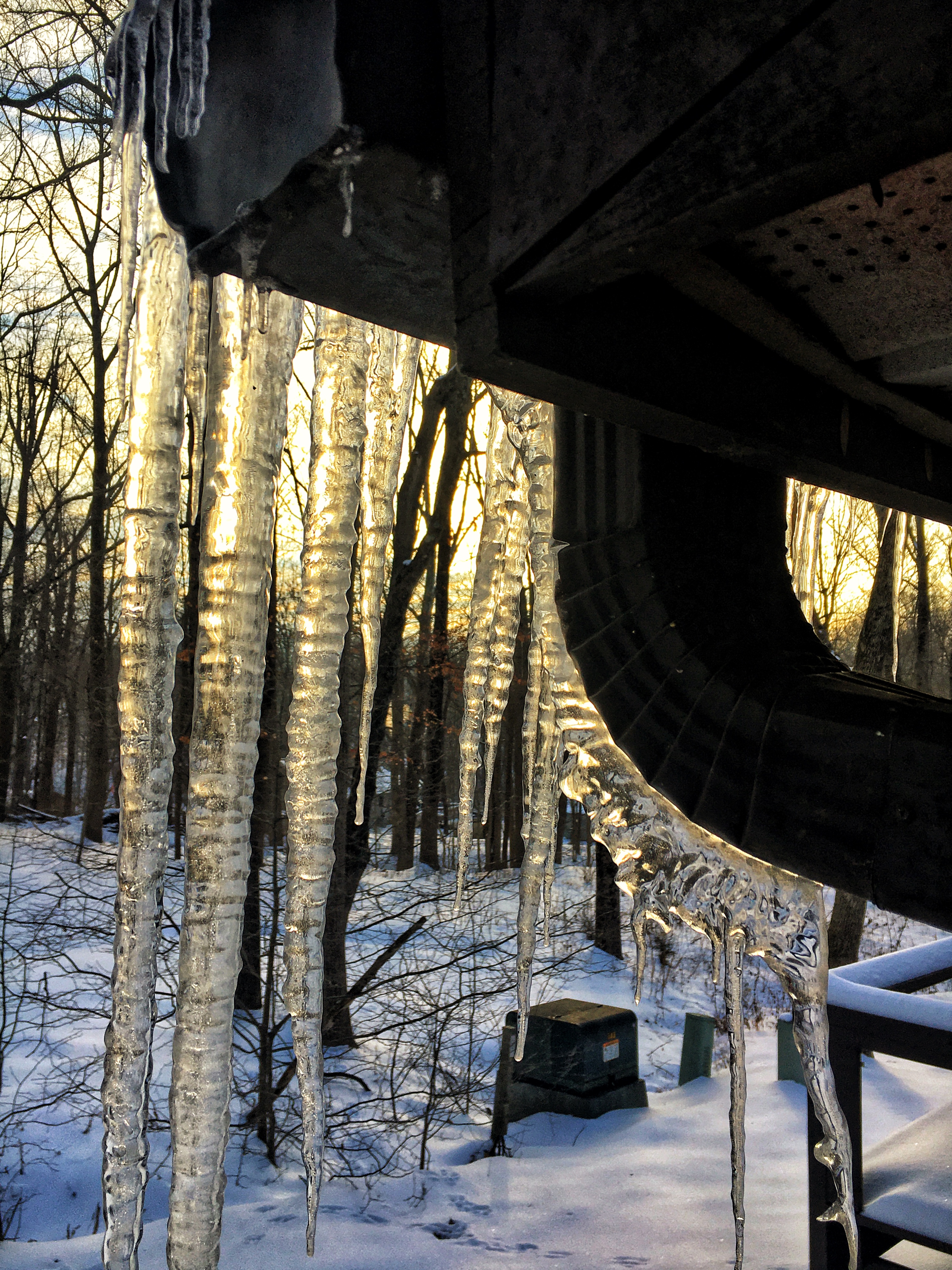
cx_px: 476
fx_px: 1063
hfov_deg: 48.2
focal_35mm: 29
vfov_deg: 61.7
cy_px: 635
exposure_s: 1/962
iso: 25
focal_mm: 4.15
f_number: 2.2
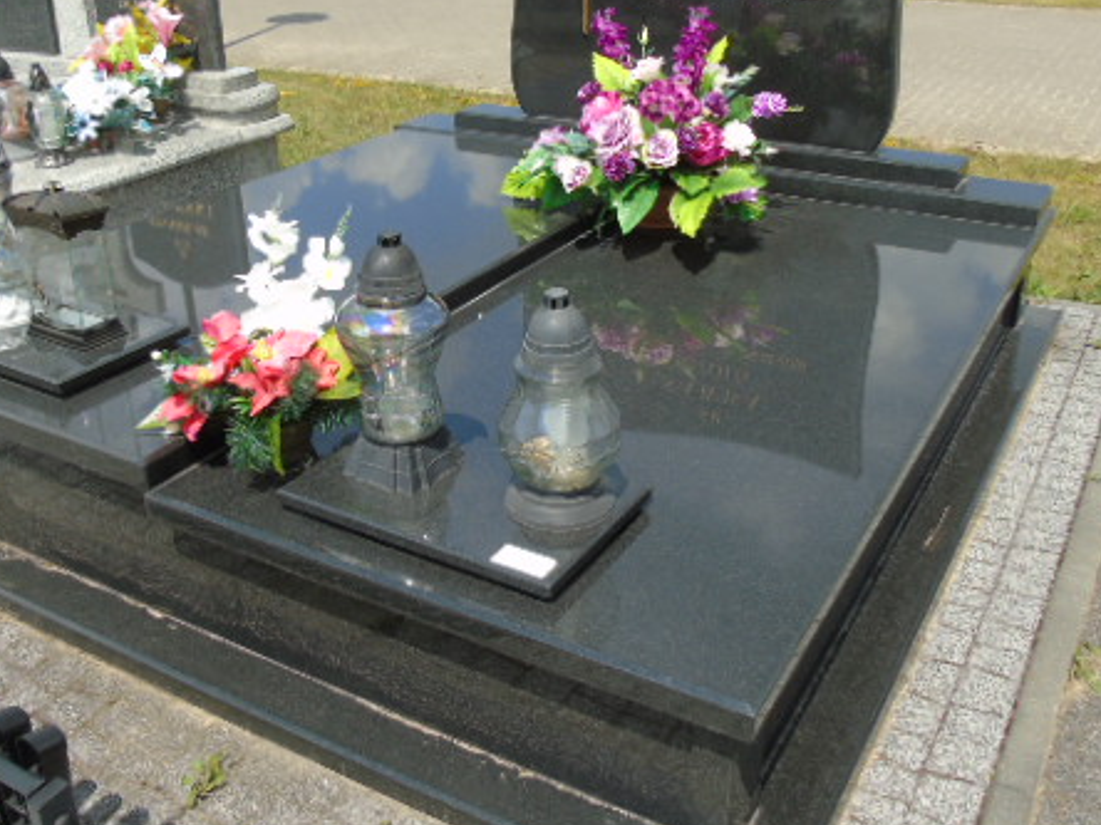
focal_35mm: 36
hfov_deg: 51.3
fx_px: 1145
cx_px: 521
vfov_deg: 39.5
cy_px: 344
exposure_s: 1/800
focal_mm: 4.4
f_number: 3.4
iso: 80
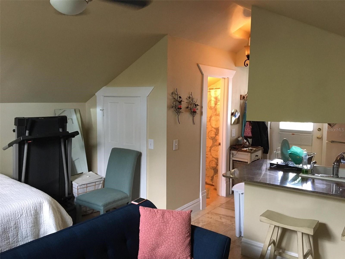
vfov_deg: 48.2
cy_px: 130
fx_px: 289
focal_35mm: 29
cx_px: 172
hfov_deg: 61.7
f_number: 2.2
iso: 200
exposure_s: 1/30
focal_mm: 4.15
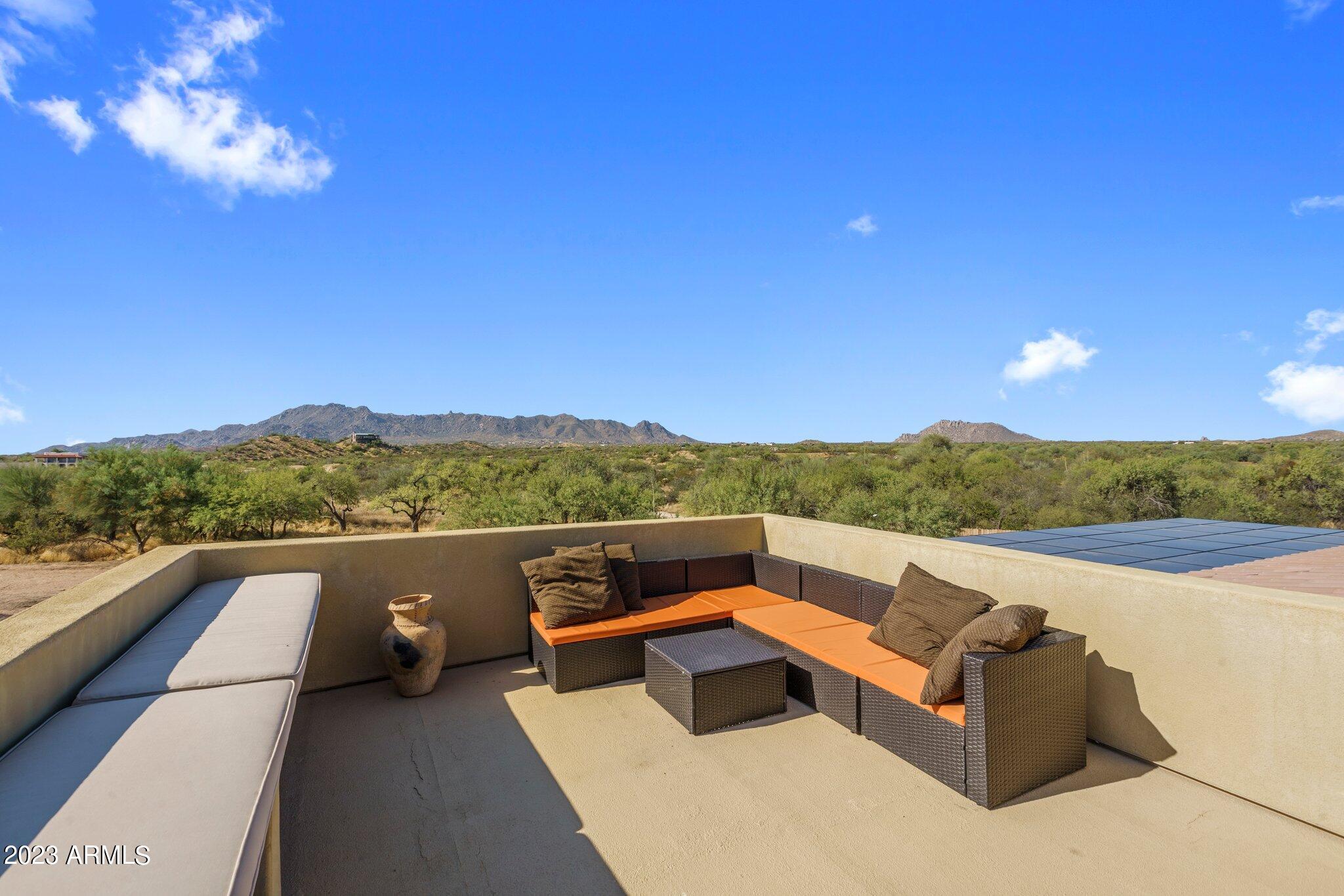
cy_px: 448
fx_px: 597
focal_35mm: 16
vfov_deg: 73.7
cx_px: 672
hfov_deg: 96.7
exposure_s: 1/320
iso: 400
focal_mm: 16
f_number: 13
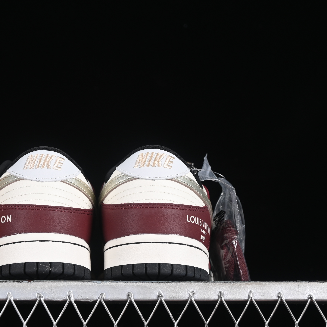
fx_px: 1090
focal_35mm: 102
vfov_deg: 17.1
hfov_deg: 17.0
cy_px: 174
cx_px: 98
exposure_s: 1/60
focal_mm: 50
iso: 160
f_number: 6.3
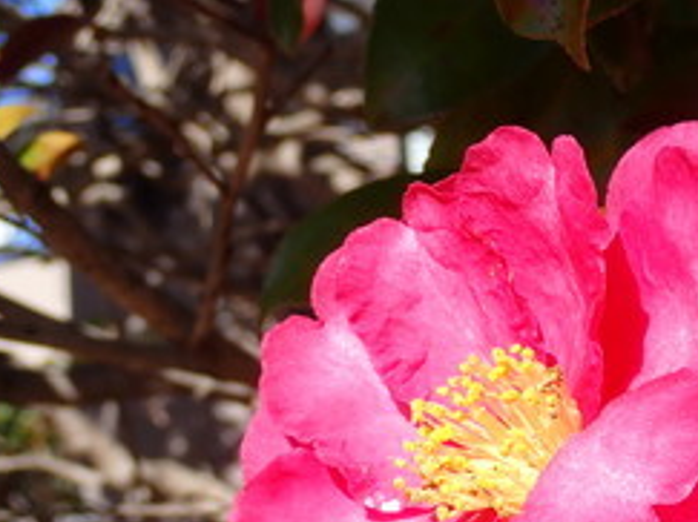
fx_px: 2318
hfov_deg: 17.1
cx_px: 471
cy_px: 413
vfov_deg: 12.8
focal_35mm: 115
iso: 100
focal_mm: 11.09
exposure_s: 1/320
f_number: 5
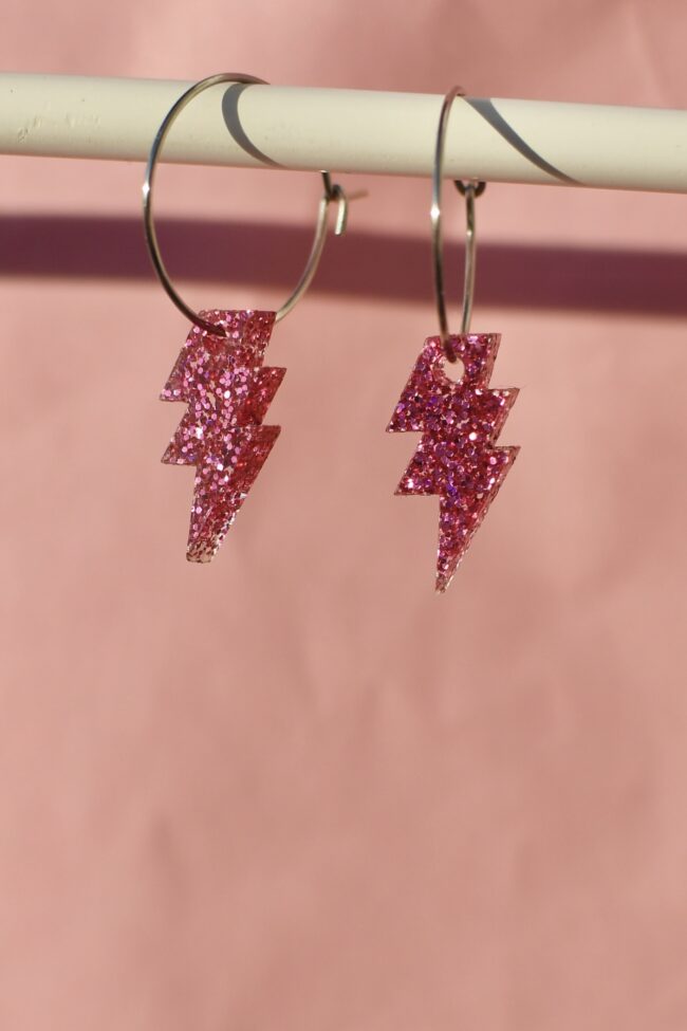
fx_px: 1488
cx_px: 344
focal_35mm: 52
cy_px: 516
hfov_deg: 26.0
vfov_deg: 38.2
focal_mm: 35
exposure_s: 1/2500
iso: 200
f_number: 4.5
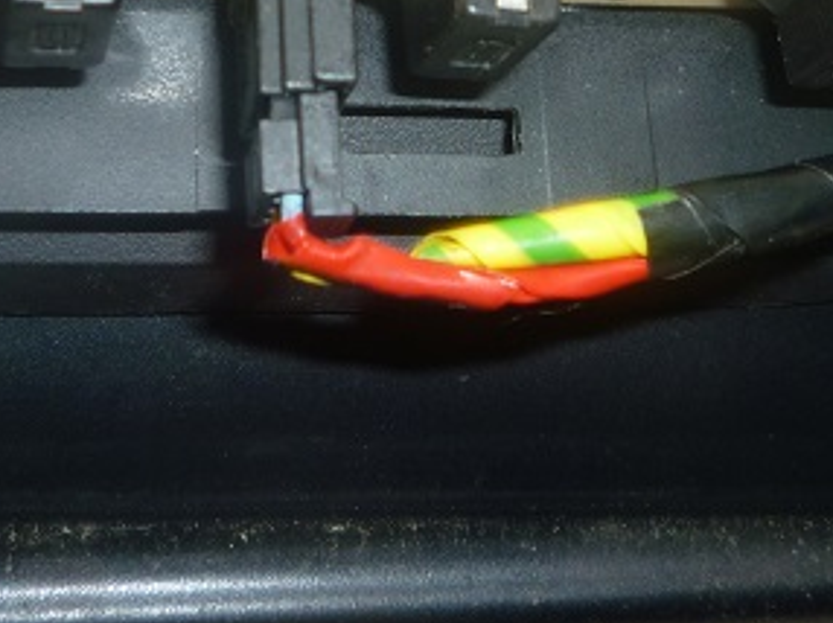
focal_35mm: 65
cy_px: 61
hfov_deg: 29.8
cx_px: 373
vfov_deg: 22.0
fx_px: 1563
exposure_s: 1/60
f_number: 4
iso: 100
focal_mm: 5.2
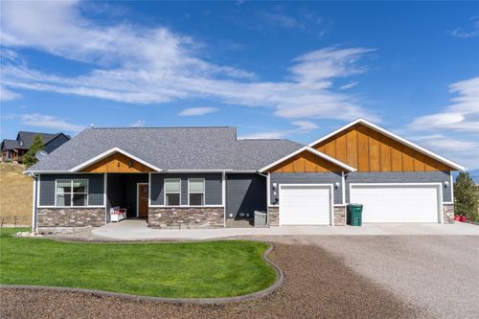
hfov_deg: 71.5
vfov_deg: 51.3
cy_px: 160
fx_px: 333
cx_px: 240
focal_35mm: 25
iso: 125
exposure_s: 1/400
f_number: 20
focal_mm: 25
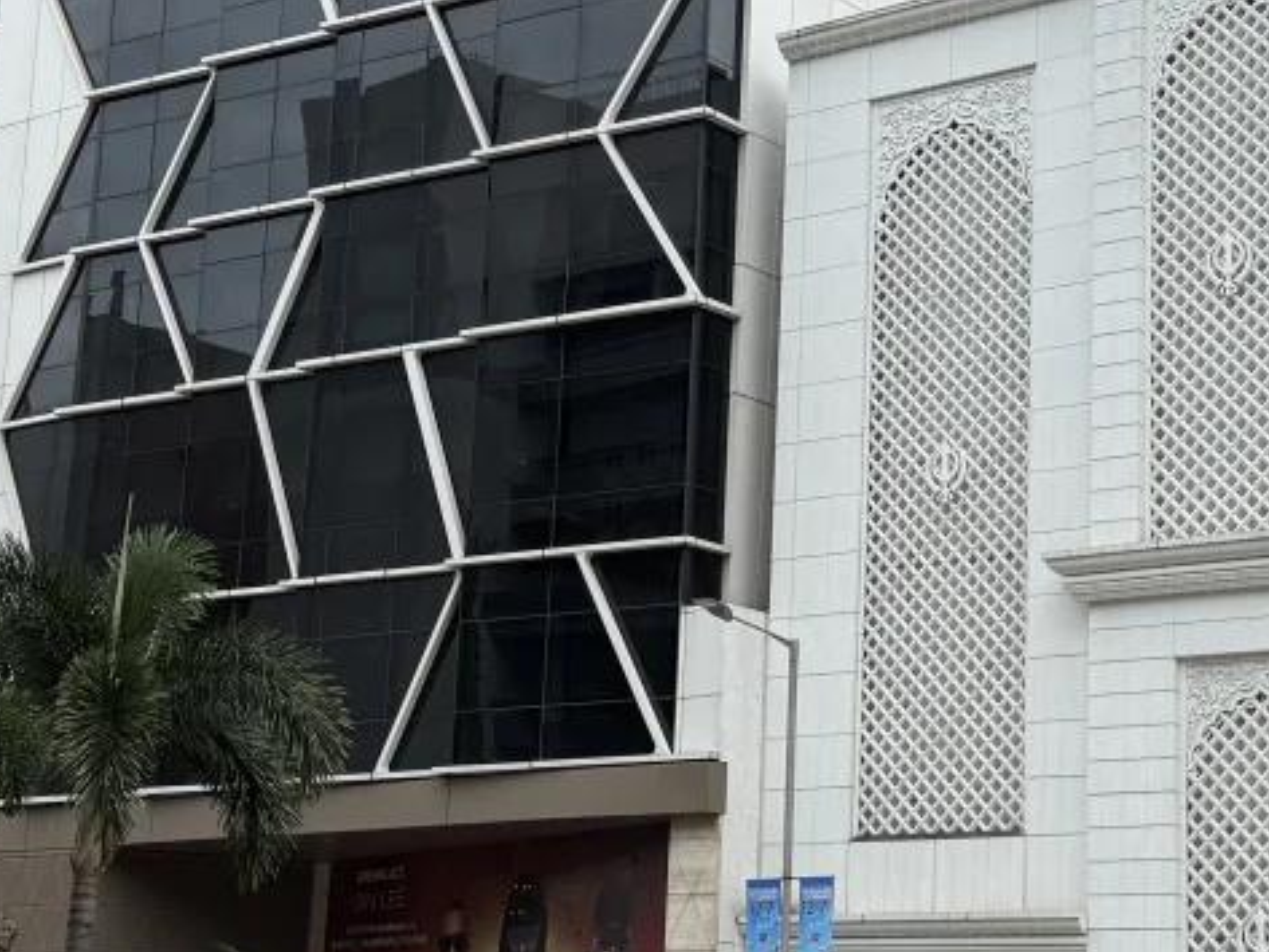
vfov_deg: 20.2
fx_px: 2677
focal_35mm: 73
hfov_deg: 26.4
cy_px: 456
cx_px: 904
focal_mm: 6.76
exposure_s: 1/2525
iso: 80
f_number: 1.78
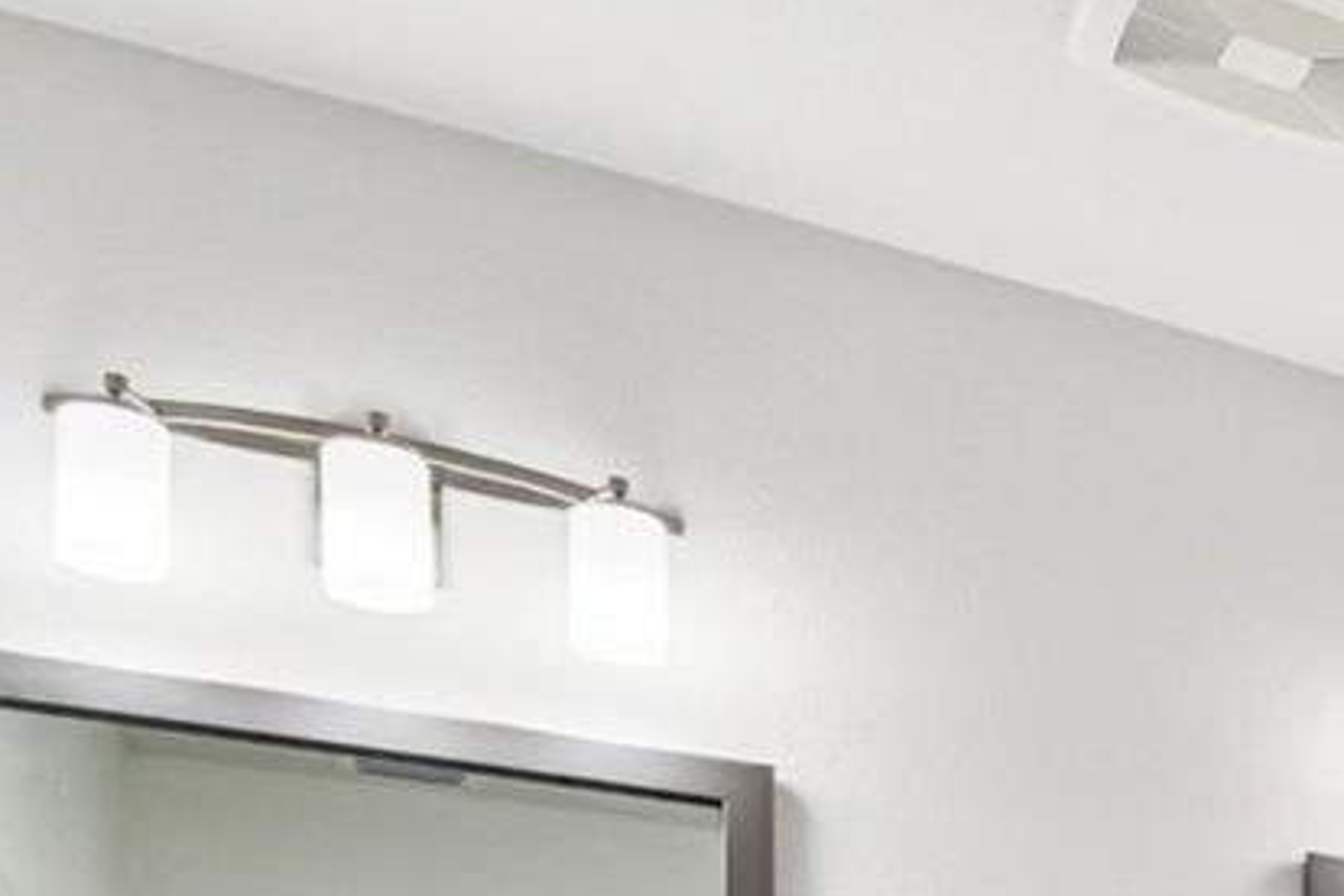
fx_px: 2165
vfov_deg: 19.6
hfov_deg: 21.6
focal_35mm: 58
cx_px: 2435
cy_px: 1435
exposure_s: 1/15
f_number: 7.1
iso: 100
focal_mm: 10
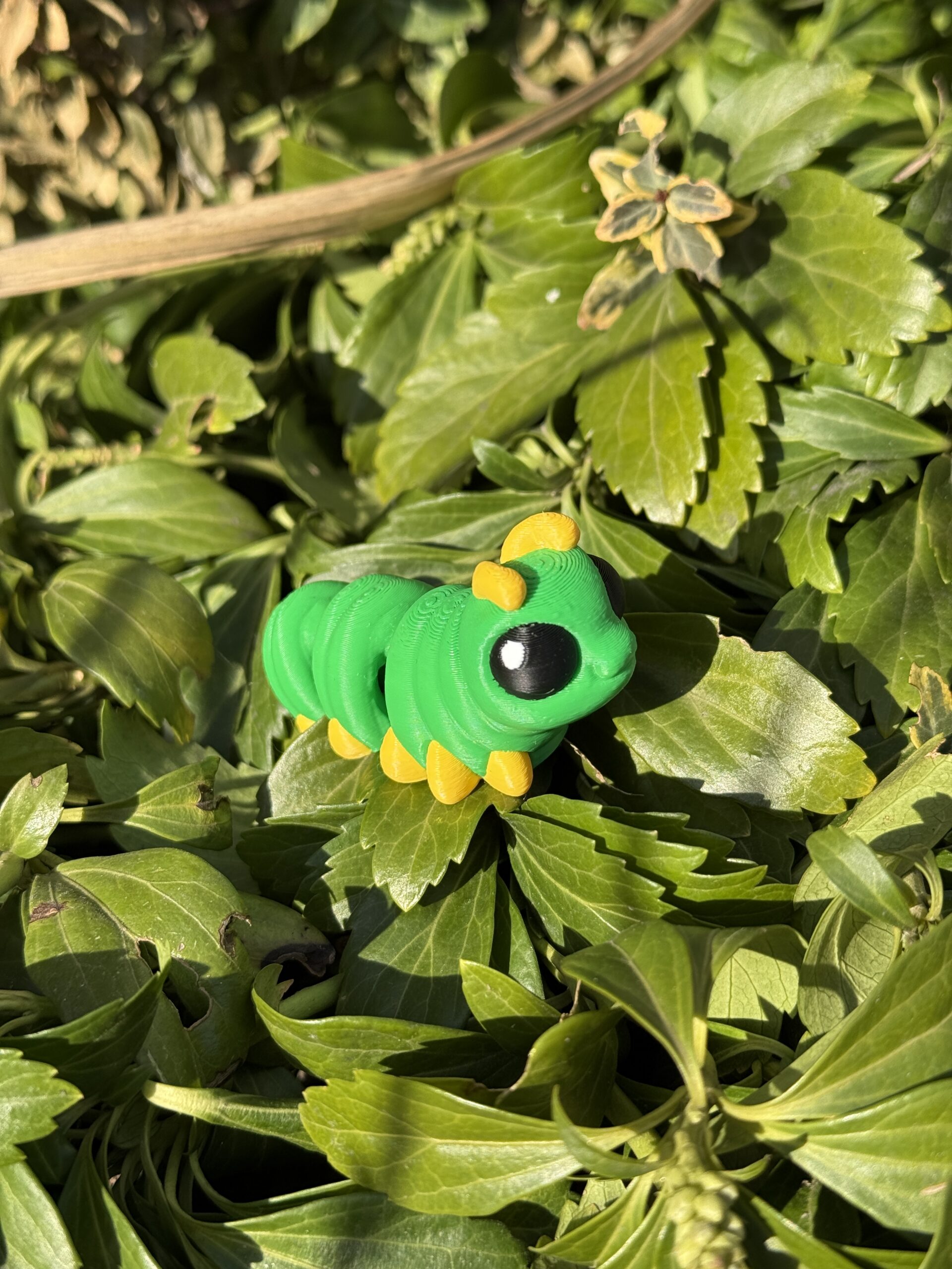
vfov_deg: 39.7
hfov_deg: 30.3
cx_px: 476
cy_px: 634
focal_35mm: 48
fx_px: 1760
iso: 64
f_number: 1.78
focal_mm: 6.76
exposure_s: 1/1980
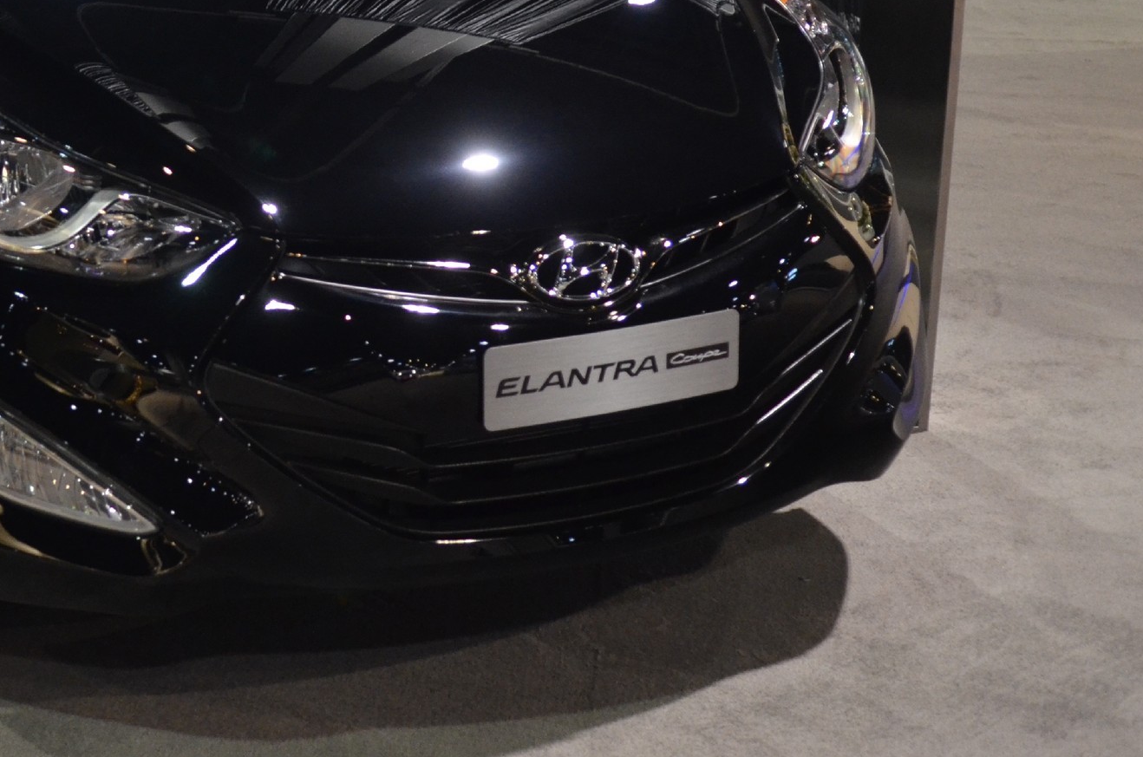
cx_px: 113
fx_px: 2345
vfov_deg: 18.1
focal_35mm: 74
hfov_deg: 26.5
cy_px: 116
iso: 1600
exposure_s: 1/40
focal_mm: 26
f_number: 2.8
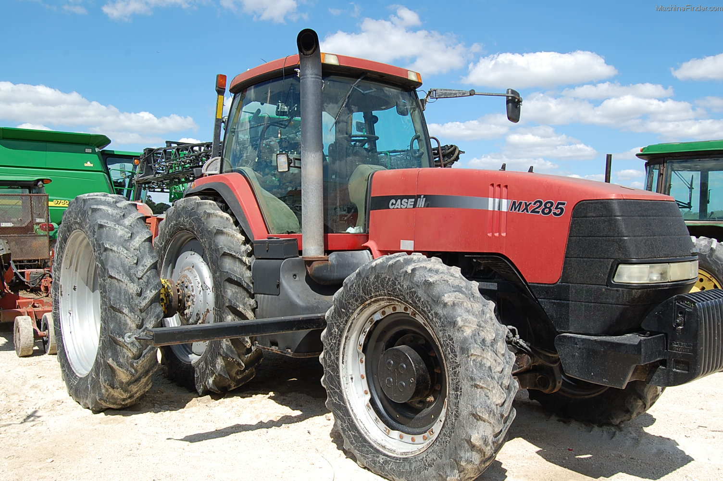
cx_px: 362
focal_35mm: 33
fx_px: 662
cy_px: 240
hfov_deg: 57.3
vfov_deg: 39.9
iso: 200
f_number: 8
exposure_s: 1/250
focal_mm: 22
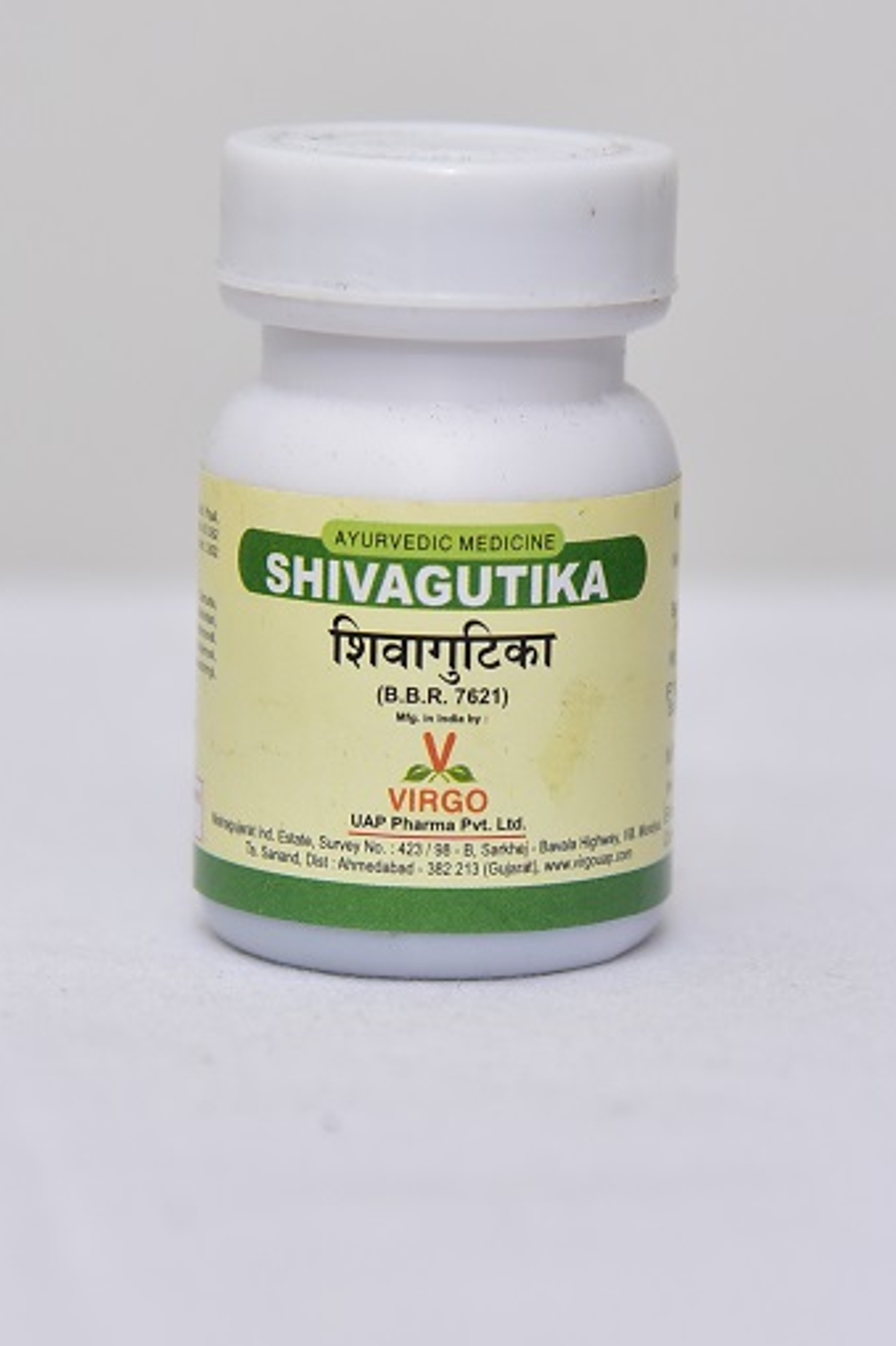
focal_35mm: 124
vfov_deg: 16.5
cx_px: 447
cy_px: 674
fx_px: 4632
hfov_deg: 11.0
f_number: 5
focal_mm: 120
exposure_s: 1/200
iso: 1600
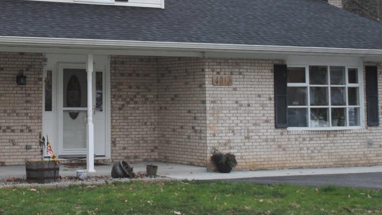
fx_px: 932
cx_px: 31
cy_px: -24
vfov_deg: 12.9
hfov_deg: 22.5
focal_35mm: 92
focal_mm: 24
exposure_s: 1/60
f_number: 4
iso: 200
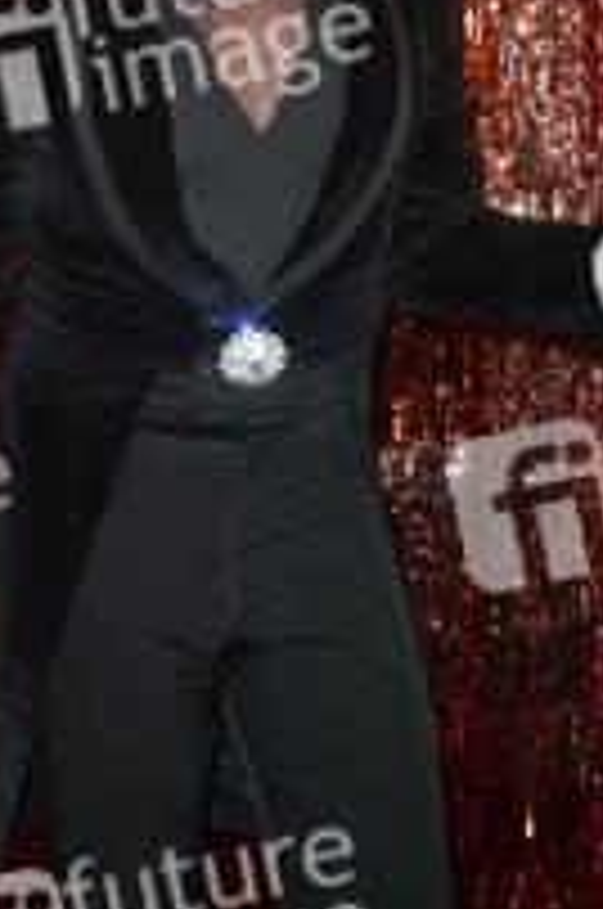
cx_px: 270
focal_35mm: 89
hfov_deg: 15.3
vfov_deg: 22.7
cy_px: 261
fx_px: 2244
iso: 1600
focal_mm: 45
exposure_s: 1/250
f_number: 6.3
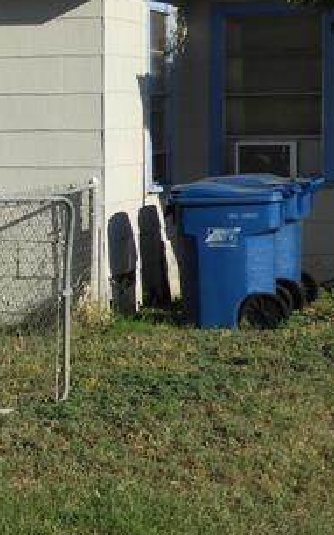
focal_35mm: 124
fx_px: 1808
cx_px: -483
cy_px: 198
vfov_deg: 16.8
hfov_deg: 9.4
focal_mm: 6.3
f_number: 3.8
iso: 100
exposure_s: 1/1250
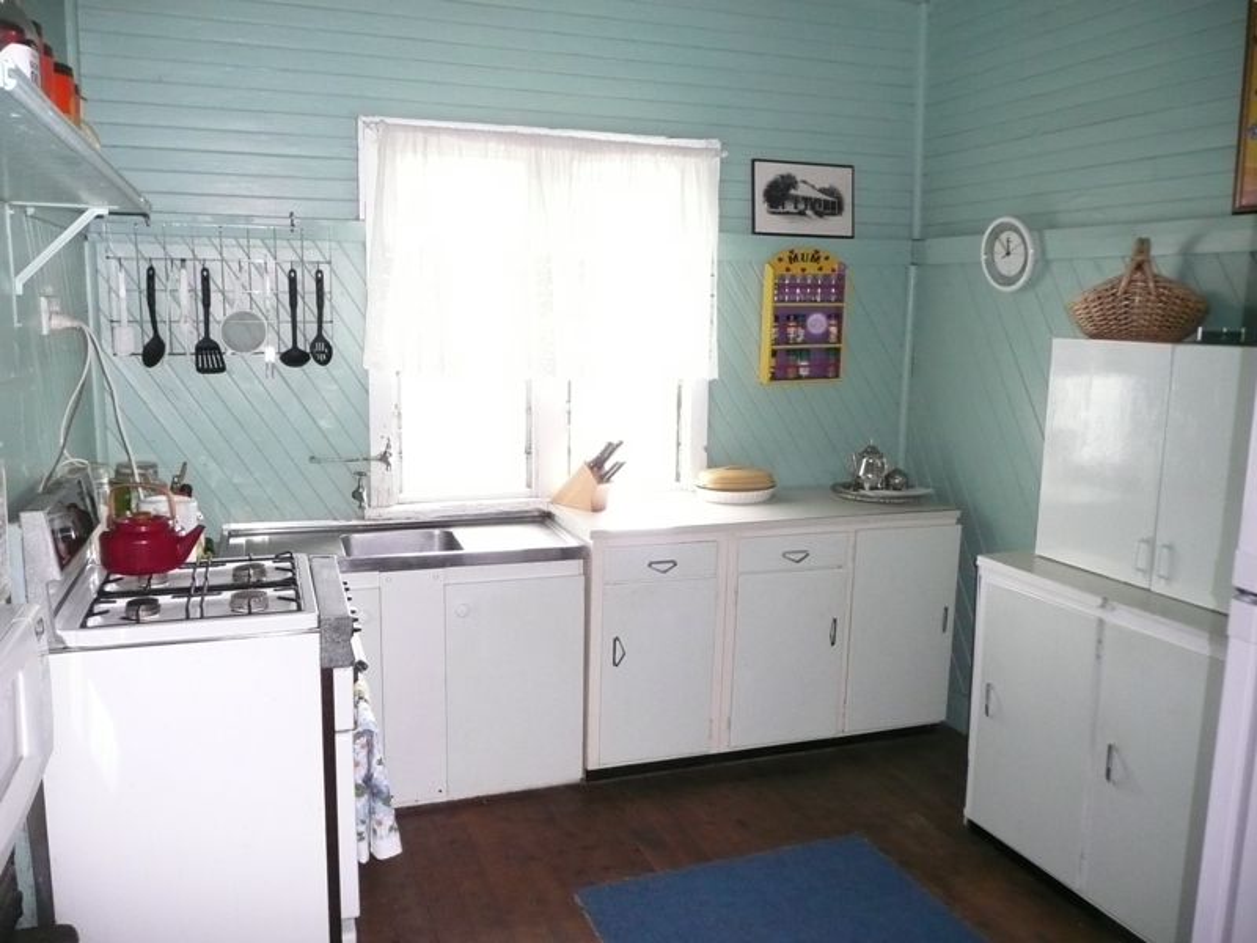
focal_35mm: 28
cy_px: 472
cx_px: 628
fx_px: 1017
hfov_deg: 63.4
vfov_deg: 49.7
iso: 400
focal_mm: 4.6
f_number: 3.3
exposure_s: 1/30
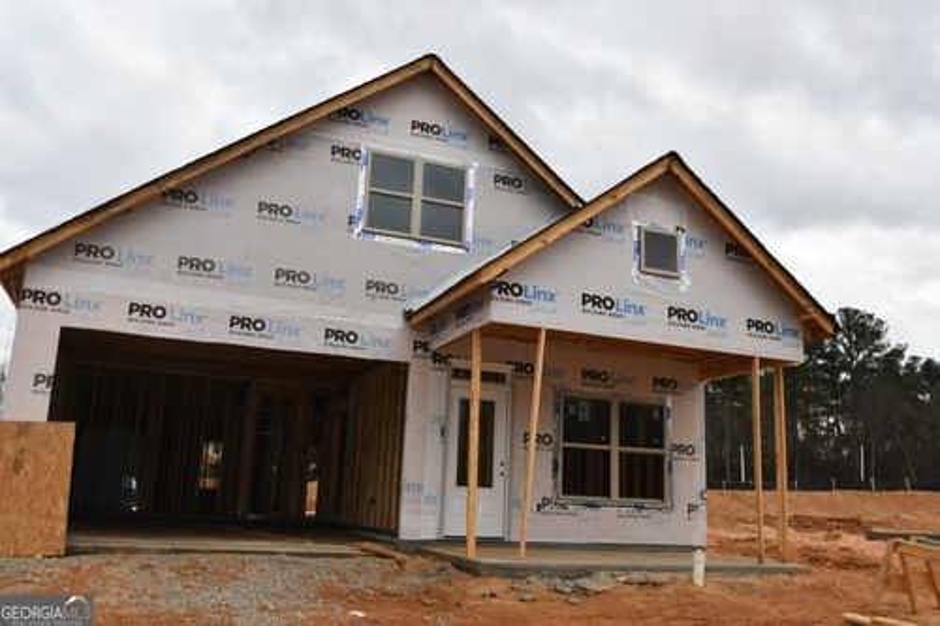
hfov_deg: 60.3
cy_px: 313
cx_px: 470
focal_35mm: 31
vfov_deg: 42.3
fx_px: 809
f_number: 5.6
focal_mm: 21
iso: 100
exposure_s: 1/250
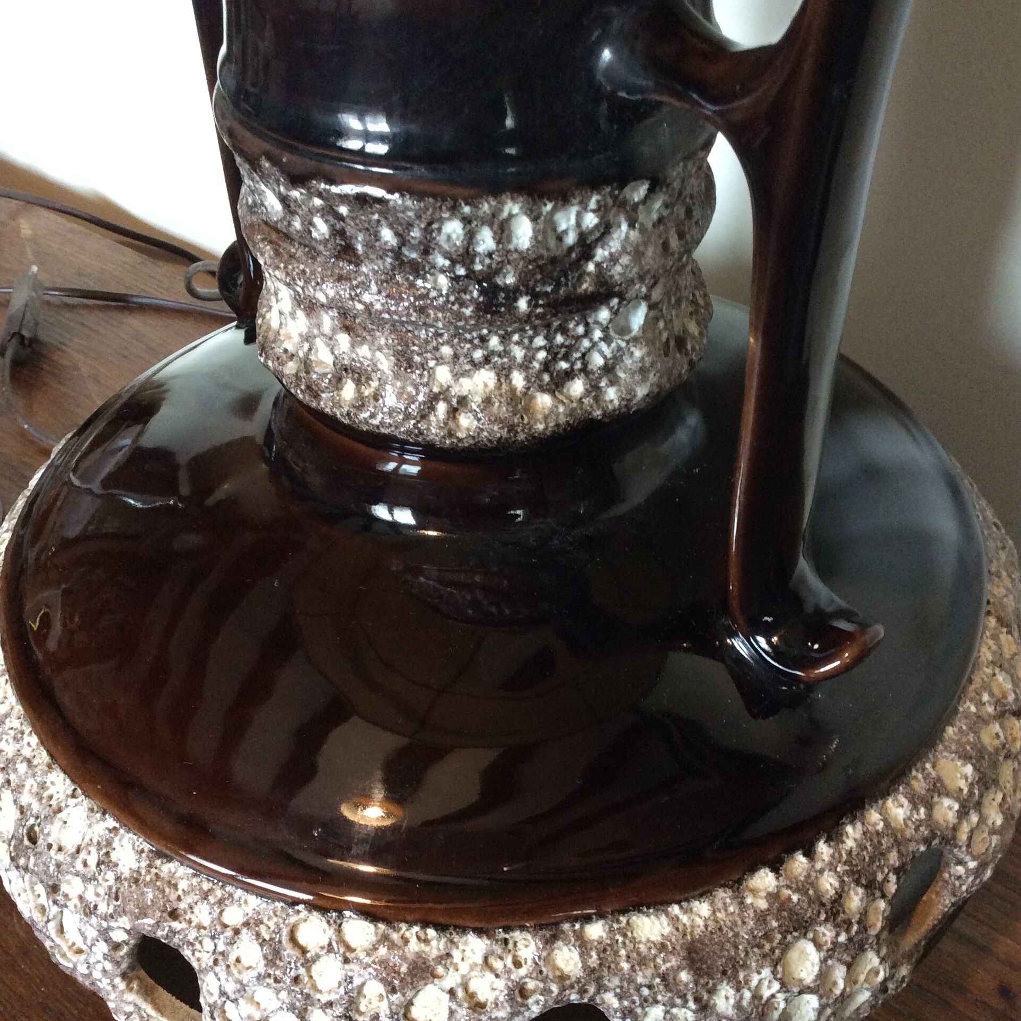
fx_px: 1268
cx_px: 509
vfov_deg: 43.8
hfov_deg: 43.9
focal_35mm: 38
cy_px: 576
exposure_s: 1/25
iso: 160
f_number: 2.4
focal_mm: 3.3
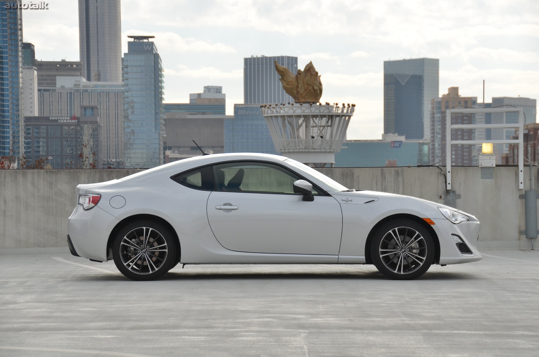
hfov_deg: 16.7
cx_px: 270
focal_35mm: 123
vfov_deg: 11.1
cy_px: 178
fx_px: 1838
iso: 400
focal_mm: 82
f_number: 6.3
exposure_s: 1/1600
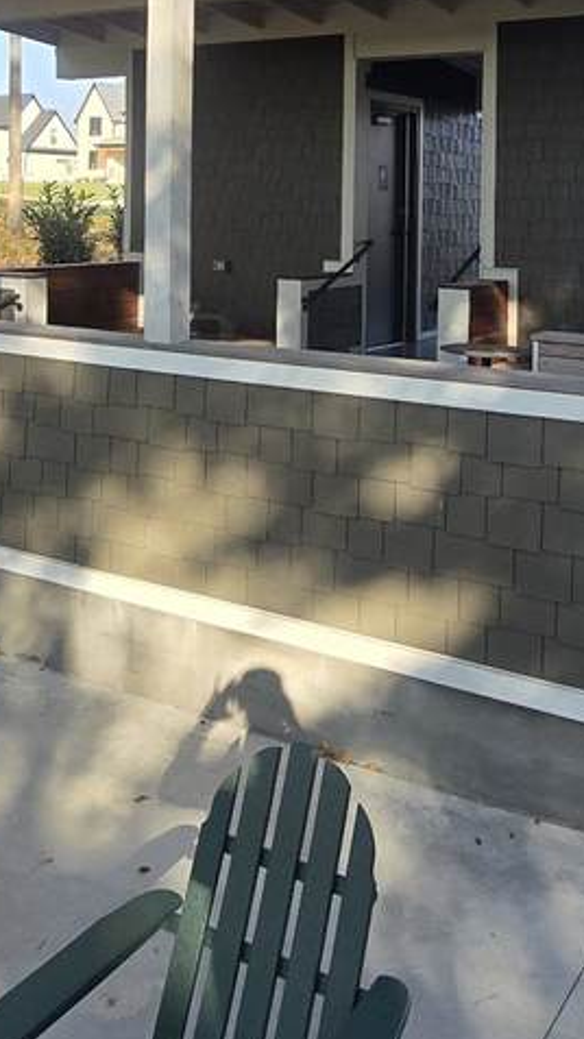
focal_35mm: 38
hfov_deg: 31.2
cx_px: 283
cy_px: 218
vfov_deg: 49.9
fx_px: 1047
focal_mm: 2.2
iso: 50
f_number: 2.2
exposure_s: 1/626
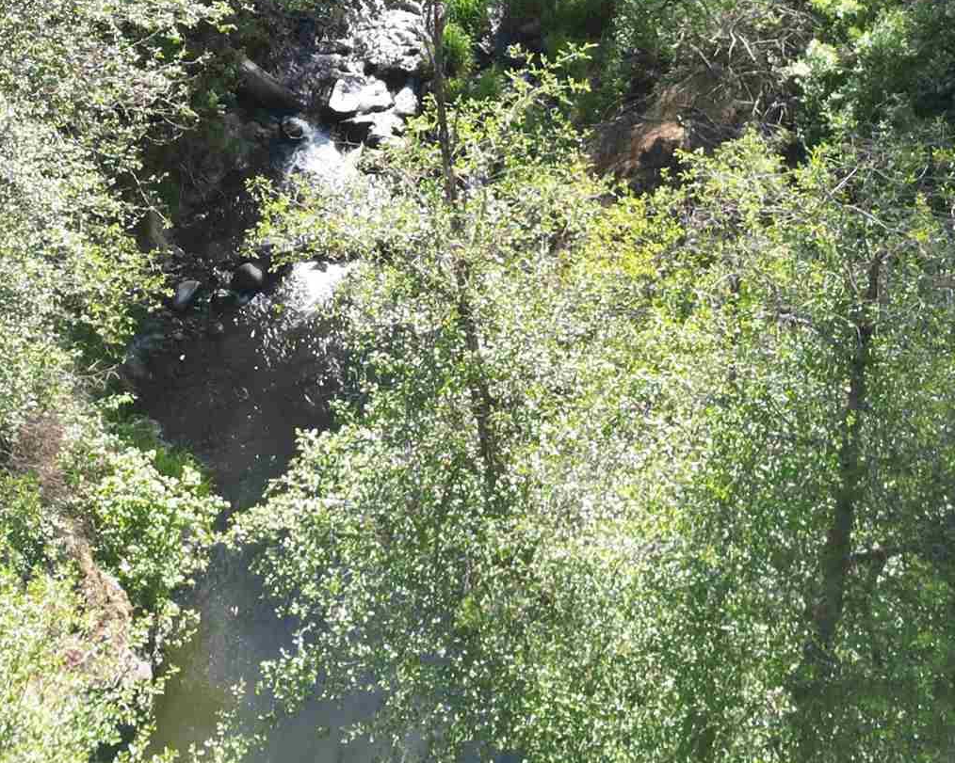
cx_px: 631
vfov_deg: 19.8
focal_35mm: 71
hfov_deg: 26.6
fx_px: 2007
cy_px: -238
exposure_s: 1/500
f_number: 1.7
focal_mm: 6.72
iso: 120
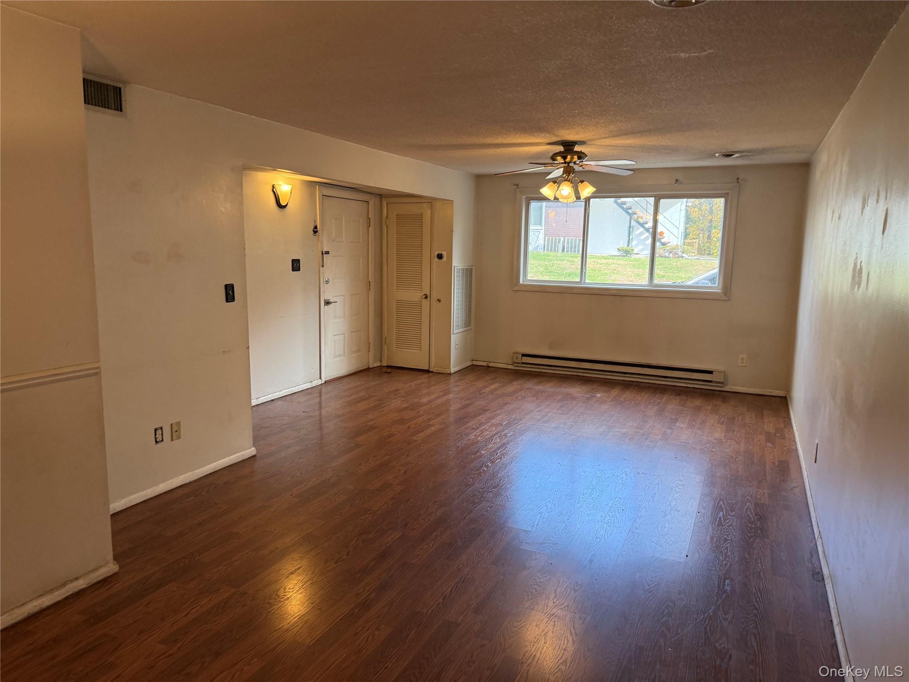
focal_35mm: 24
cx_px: 454
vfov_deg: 56.8
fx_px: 630
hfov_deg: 71.6
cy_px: 341
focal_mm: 6.76
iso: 200
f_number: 1.78
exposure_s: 1/142
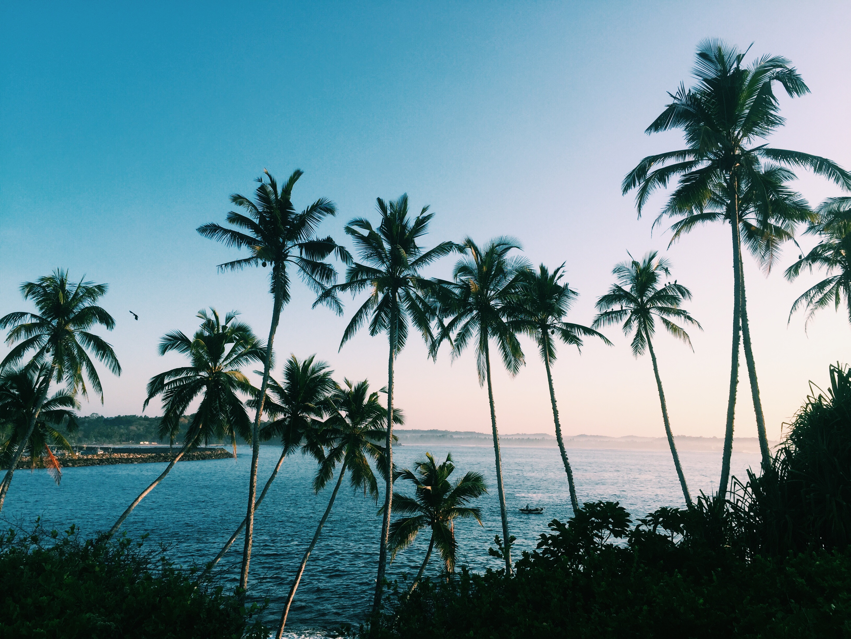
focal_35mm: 29
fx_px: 713
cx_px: 426
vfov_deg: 48.2
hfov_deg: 61.7
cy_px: 320
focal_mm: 4.15
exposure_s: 1/898
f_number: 2.2
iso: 32
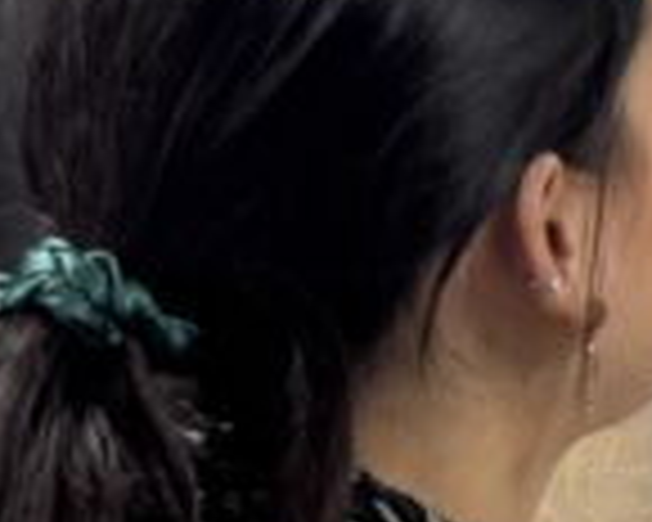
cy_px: -68
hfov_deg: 10.0
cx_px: 1637
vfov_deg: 9.2
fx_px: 3203
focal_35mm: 166
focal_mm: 6.76
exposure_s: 1/50
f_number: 1.78
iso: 200
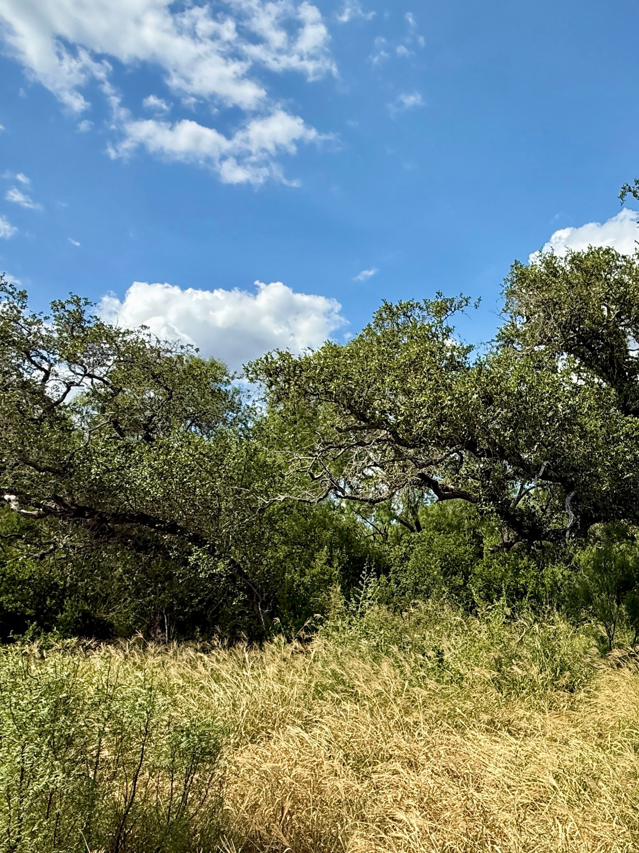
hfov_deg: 46.7
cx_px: 564
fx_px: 665
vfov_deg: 65.2
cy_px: 472
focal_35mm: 27
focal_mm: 2.22
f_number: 2.2
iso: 50
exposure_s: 1/1285
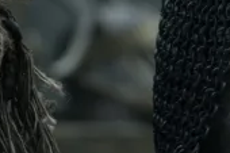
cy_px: 235
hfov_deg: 3.3
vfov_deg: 2.2
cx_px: 299
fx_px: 3957
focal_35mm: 620
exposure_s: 1/1000
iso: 500
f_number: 4
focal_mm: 103
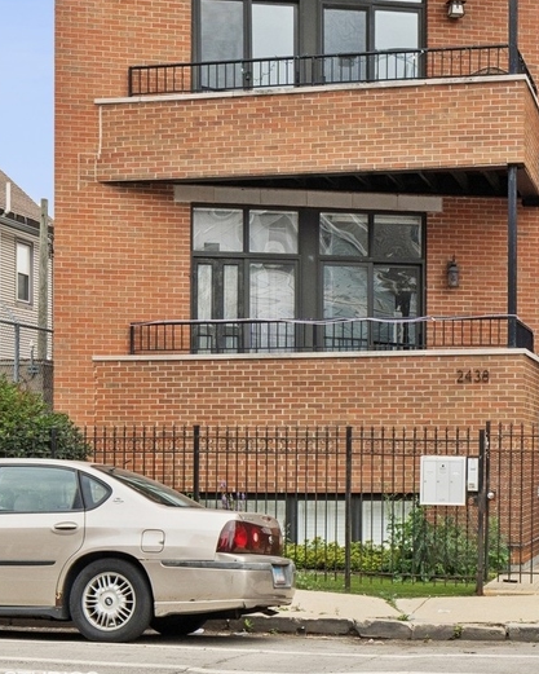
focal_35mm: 70
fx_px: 1395
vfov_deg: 25.8
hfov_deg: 21.7
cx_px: 384
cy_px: 1
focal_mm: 24
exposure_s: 1/400
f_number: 8
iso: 320
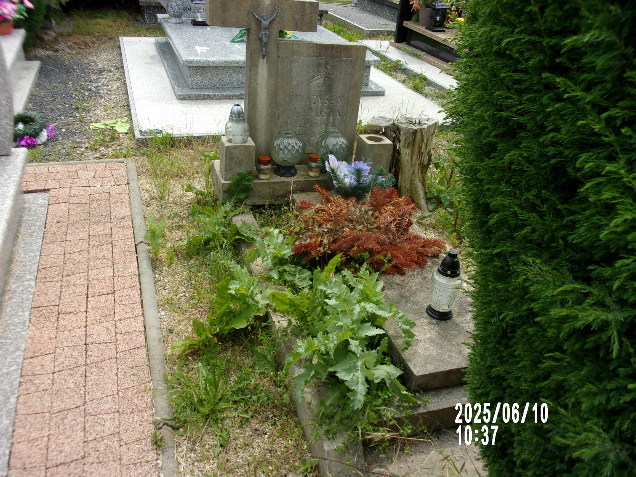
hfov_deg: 63.4
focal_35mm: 28
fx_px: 514
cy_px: 238
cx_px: 318
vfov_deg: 49.7
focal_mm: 5.1
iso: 80
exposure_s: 1/45
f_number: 10.8
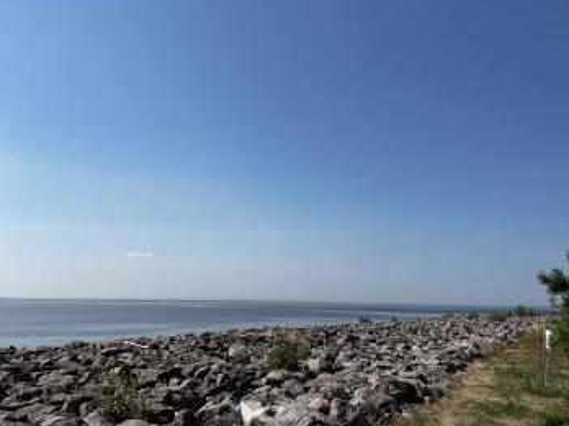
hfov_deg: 52.6
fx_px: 575
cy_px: 207
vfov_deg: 40.7
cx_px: 284
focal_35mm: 35
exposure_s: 1/6993
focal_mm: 5.7
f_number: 1.5
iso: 50
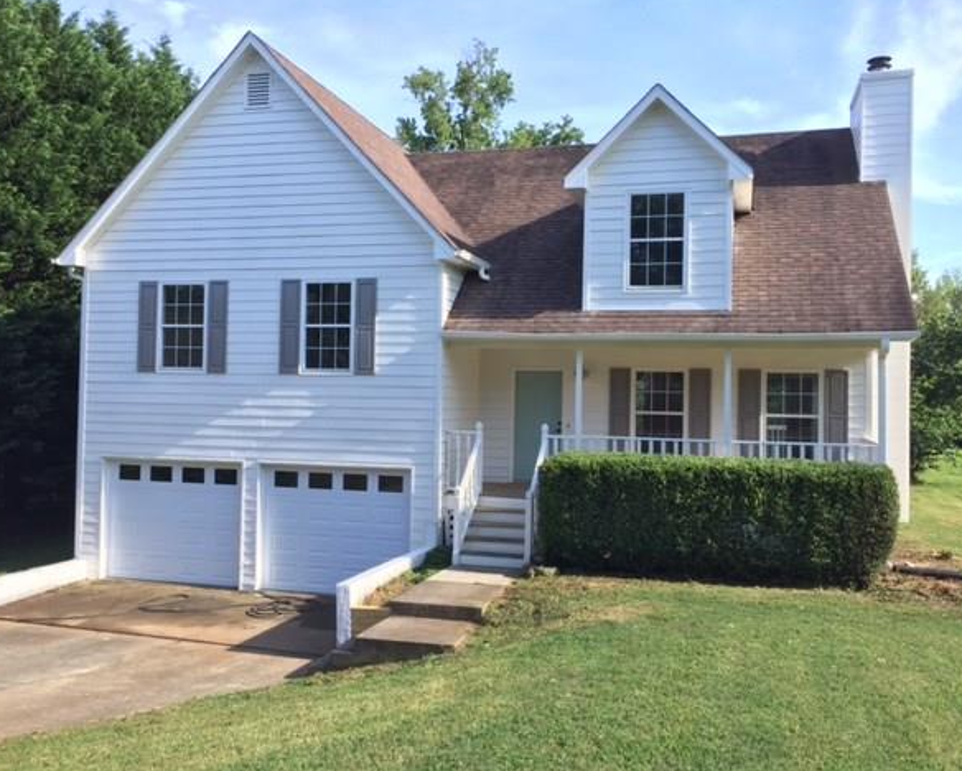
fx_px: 883
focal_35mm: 31
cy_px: 377
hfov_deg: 57.1
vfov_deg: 47.2
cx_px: 507
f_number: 2.2
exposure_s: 1/494
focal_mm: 4.15
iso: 32
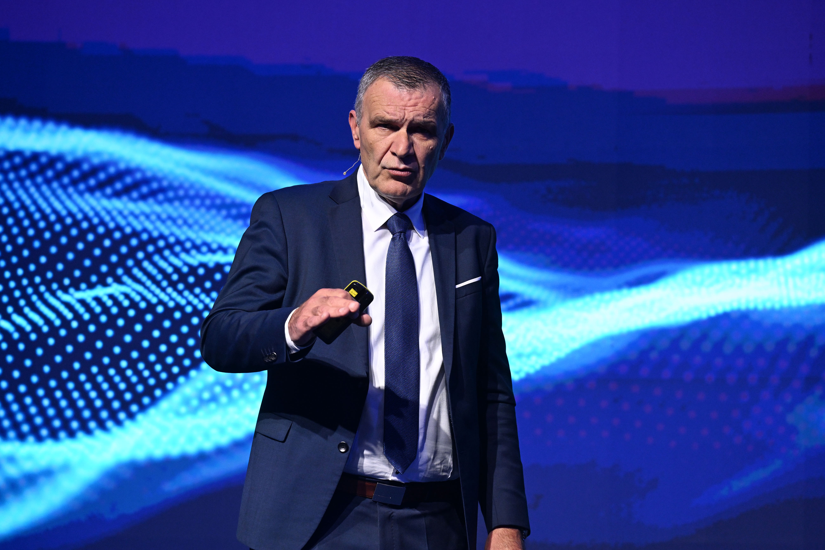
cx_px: 412
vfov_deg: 7.2
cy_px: 275
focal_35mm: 190
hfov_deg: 10.8
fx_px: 4354
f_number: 4.5
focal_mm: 190
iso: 2500
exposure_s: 1/160
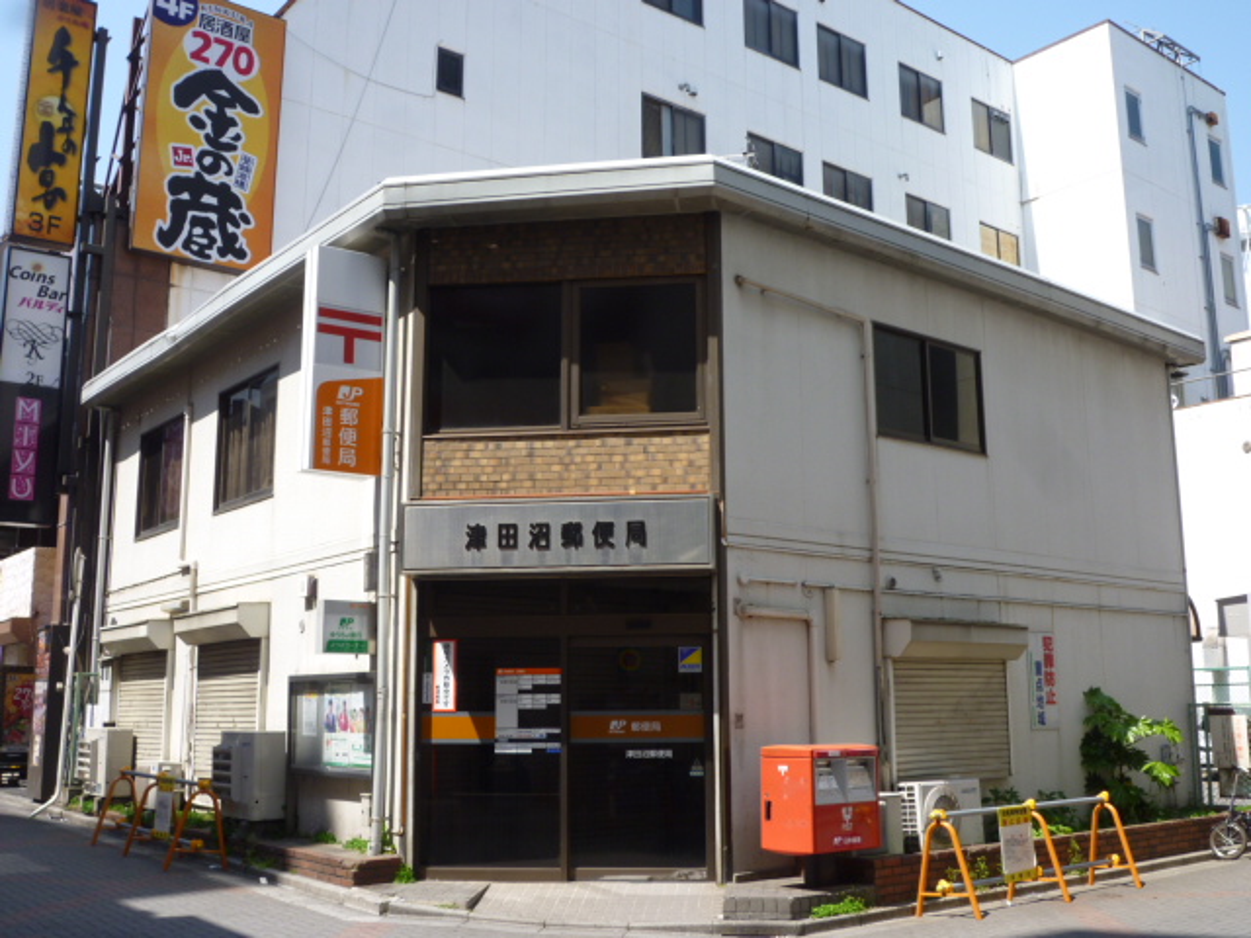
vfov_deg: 39.7
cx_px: 626
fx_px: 1301
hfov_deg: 51.4
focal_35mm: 36
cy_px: 469
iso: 80
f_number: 4
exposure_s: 1/250
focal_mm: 6.3
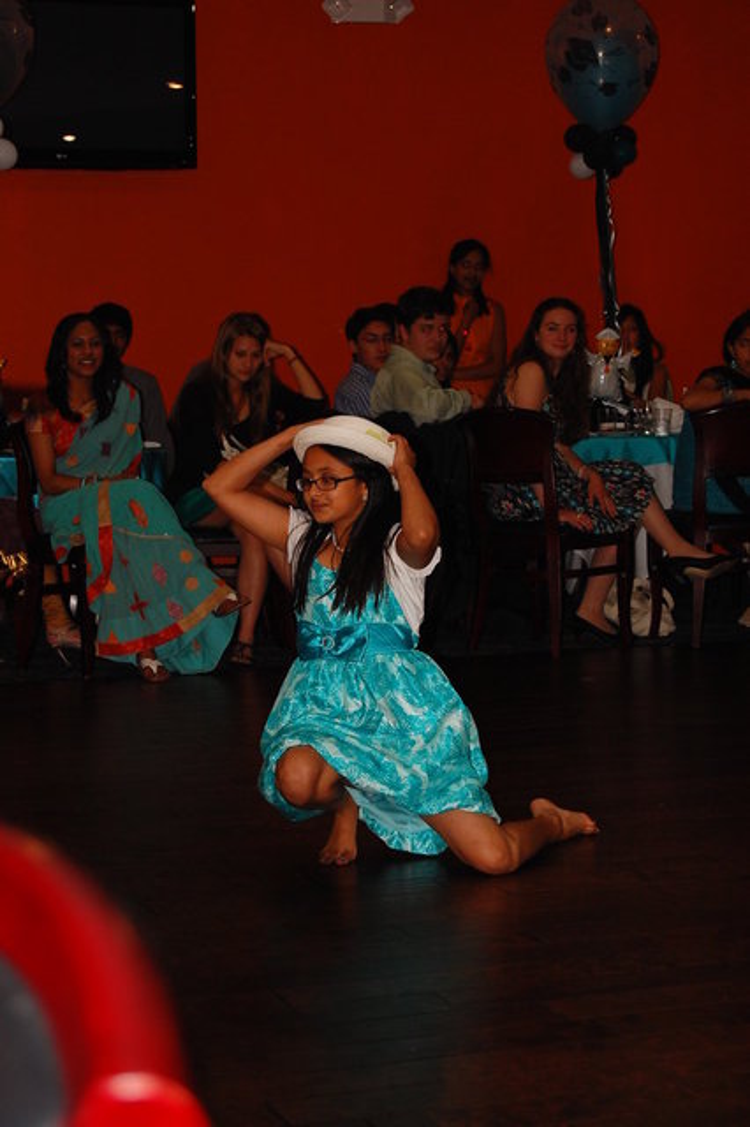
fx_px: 2581
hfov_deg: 16.5
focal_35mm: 82
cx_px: 375
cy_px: 564
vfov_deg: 24.6
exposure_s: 1/60
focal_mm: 55
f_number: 5.6
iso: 400
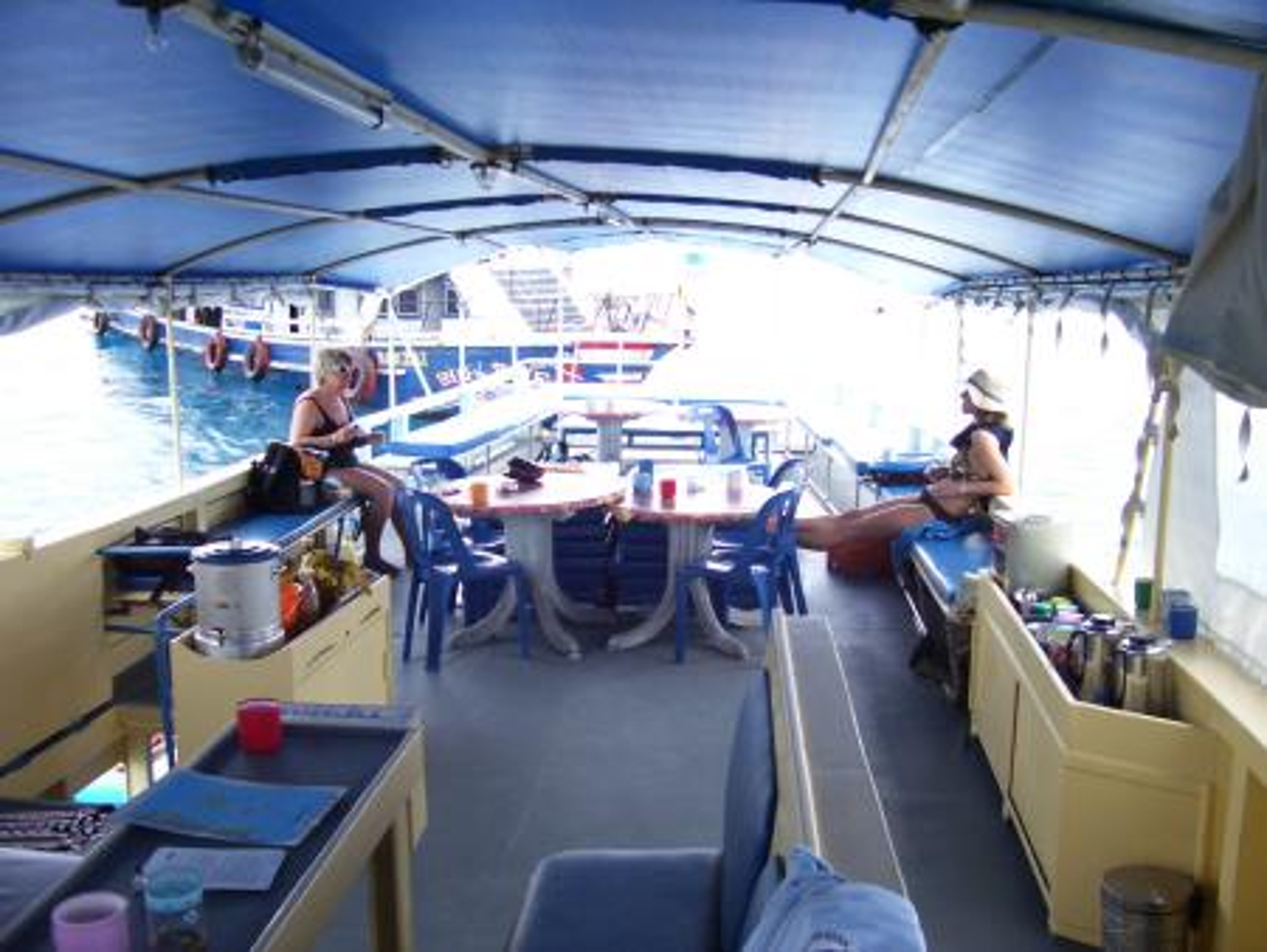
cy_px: 476
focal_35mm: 34
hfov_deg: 53.9
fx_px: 1245
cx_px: 634
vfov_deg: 41.8
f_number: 2.7
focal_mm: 5.6
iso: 80
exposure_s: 1/250
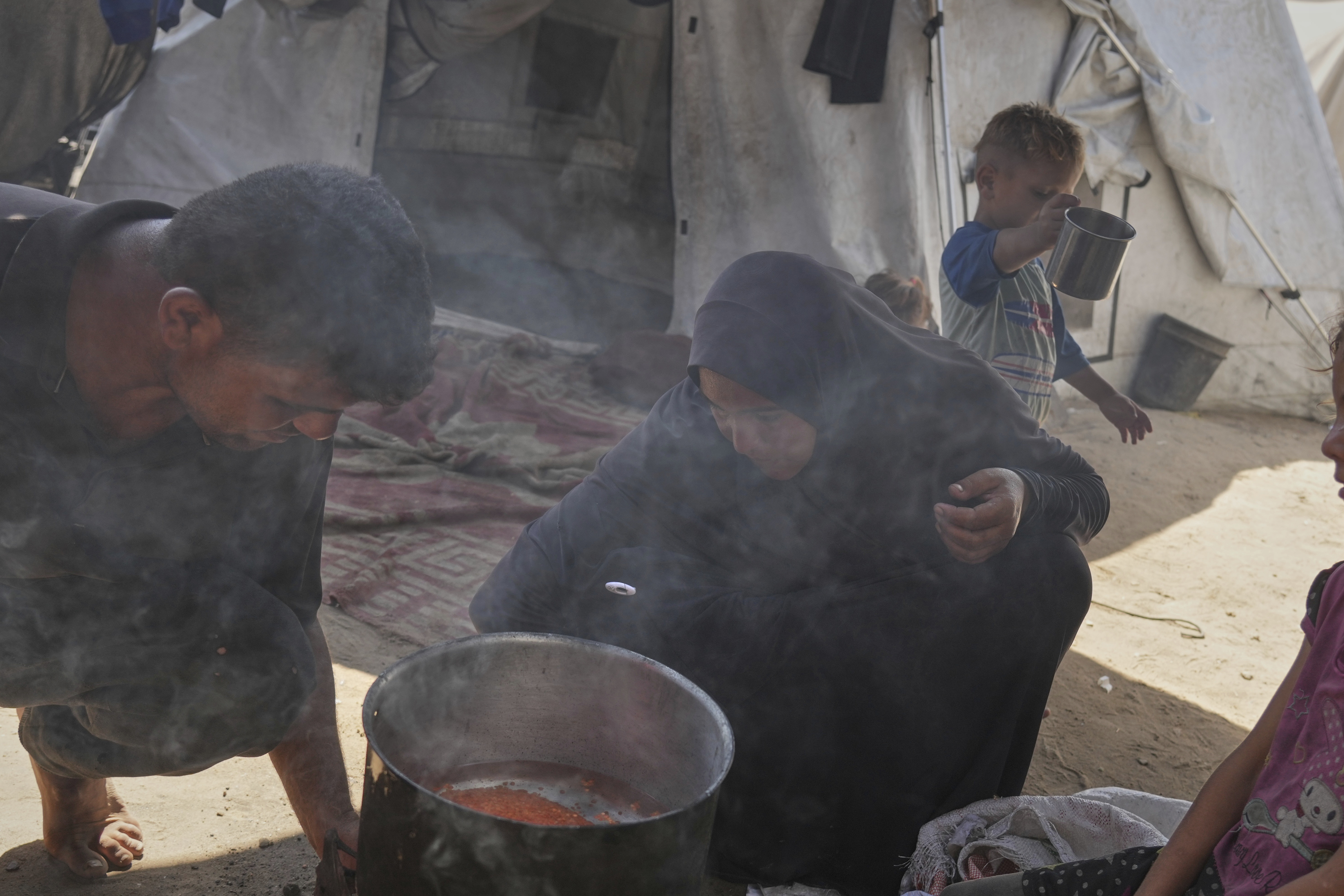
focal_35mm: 35
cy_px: 587
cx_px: 746
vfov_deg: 37.5
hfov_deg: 54.3
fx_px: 1307
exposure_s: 1/500
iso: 250
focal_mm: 24
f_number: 4
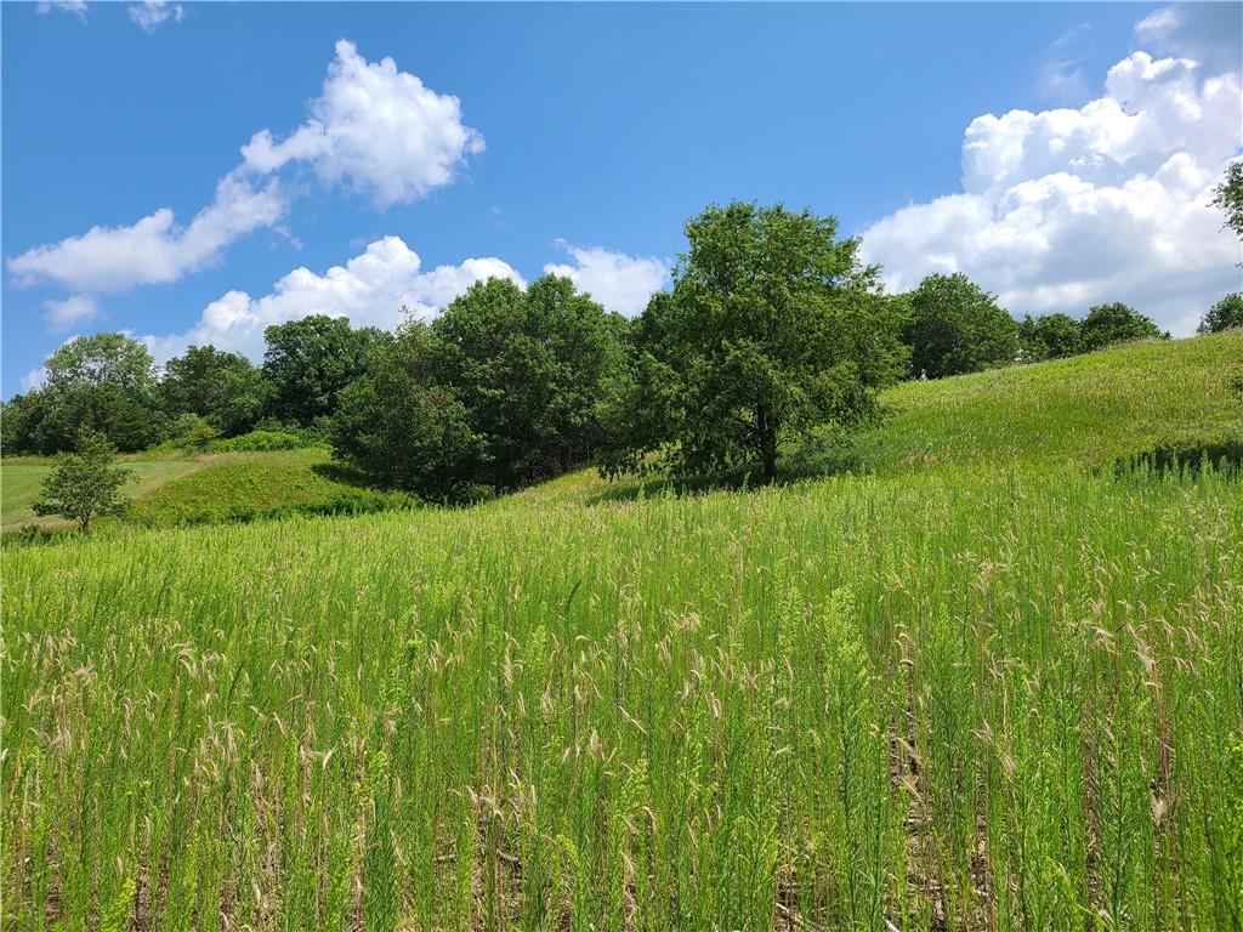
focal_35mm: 26
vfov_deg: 53.1
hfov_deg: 67.3
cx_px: 622
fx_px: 934
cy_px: 466
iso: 40
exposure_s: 1/2450
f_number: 1.8
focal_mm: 5.4
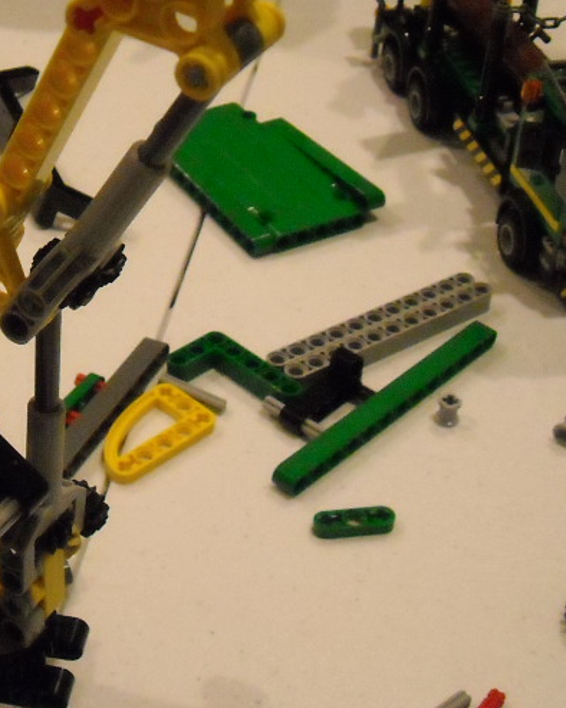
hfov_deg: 21.2
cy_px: 329
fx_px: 1488
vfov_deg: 26.8
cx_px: 88
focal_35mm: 71
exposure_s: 1/45
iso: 800
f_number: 2.8
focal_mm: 5.7
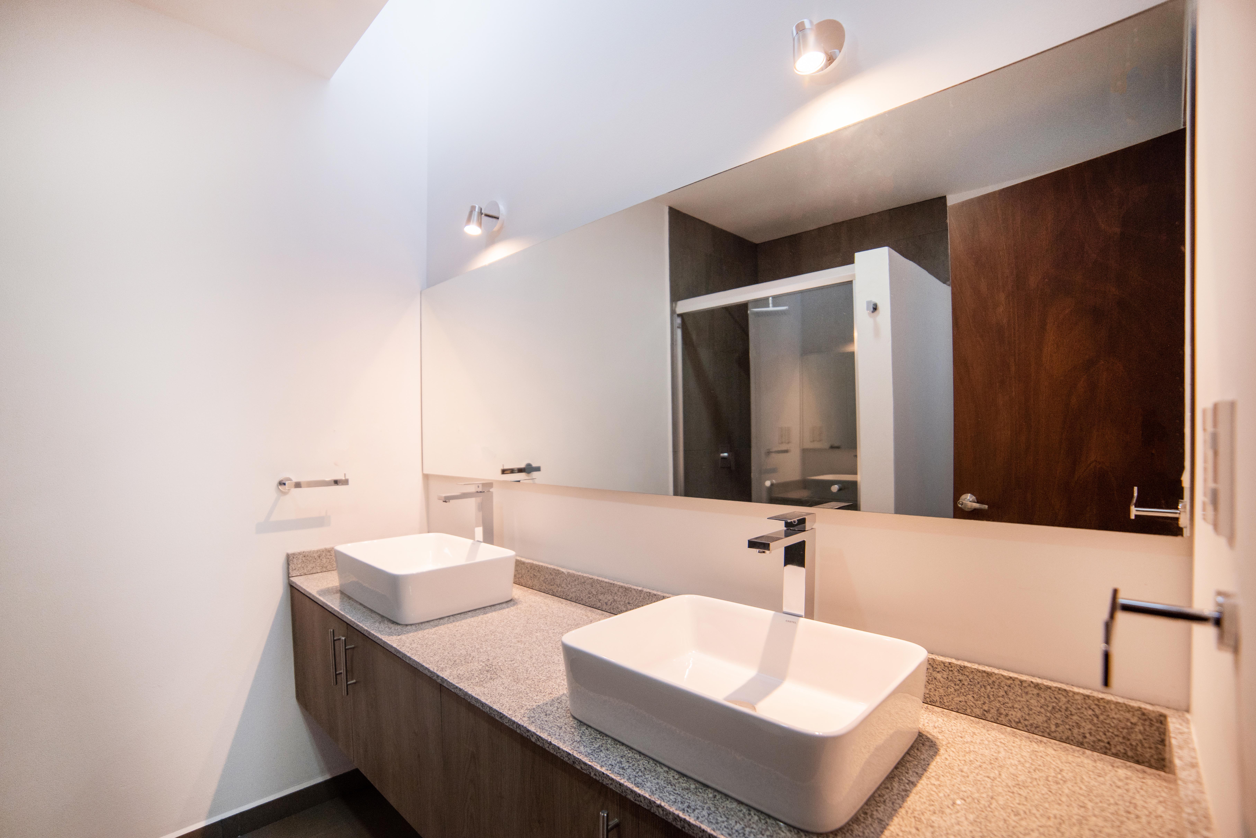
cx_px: 628
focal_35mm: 14
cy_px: 419
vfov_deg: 81.3
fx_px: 489
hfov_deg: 104.2
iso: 800
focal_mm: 14
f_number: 2.8
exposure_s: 1/250
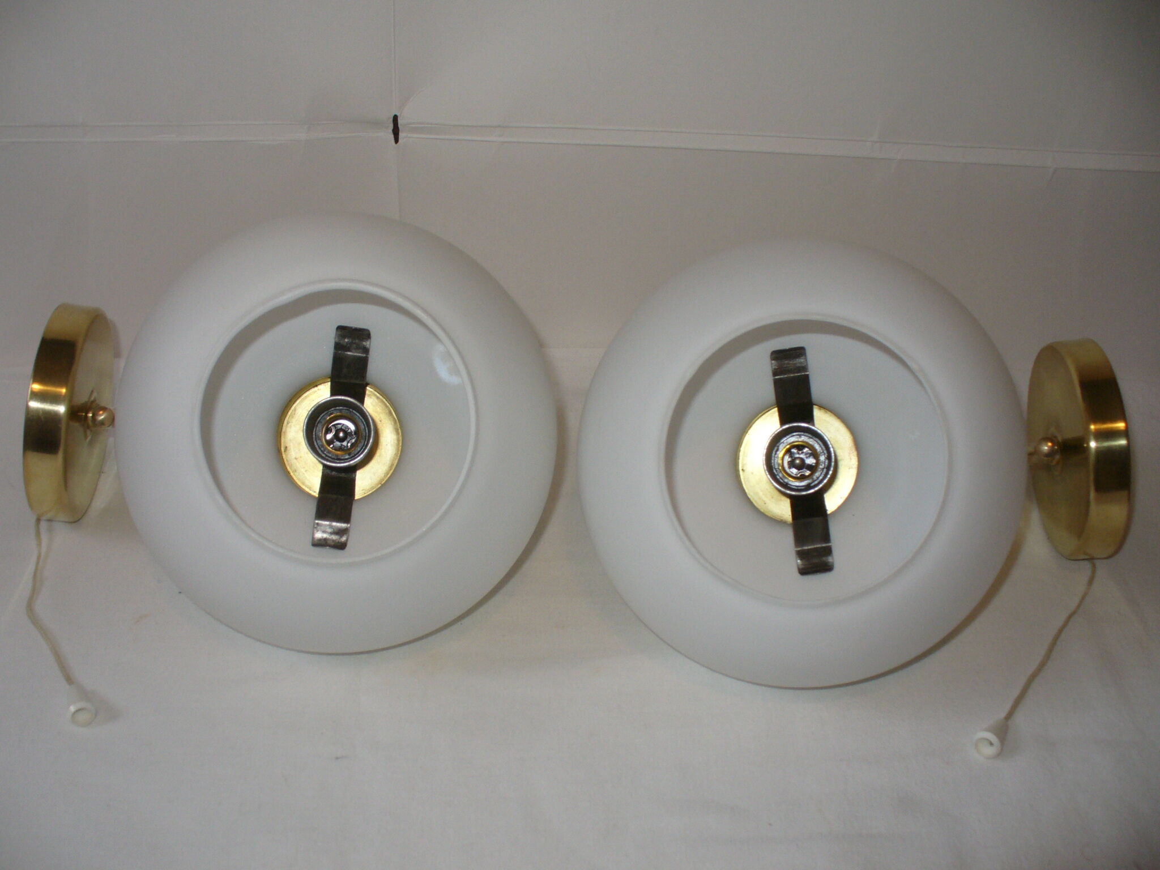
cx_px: 580
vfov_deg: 38.7
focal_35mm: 37
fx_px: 1240
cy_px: 435
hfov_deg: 50.1
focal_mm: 6.1
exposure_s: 1/30
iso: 100
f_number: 2.8
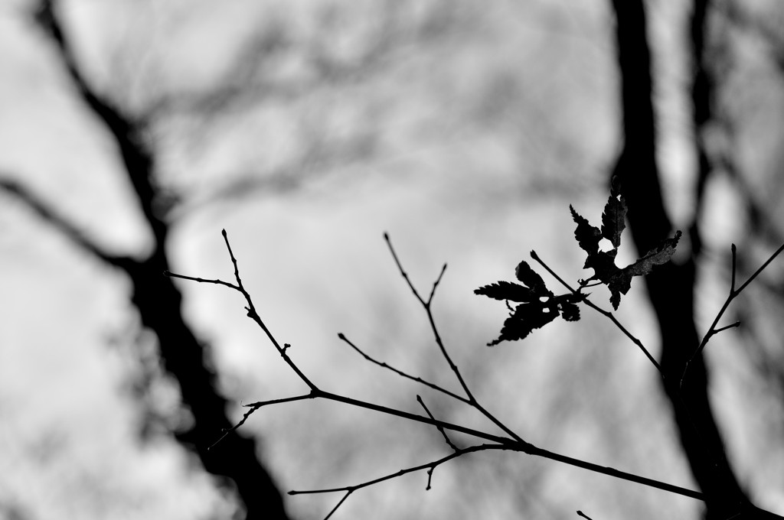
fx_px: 1631
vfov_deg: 18.1
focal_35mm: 75
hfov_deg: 27.0
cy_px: 260
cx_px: 392
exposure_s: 1/4000
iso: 200
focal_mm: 50
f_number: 4
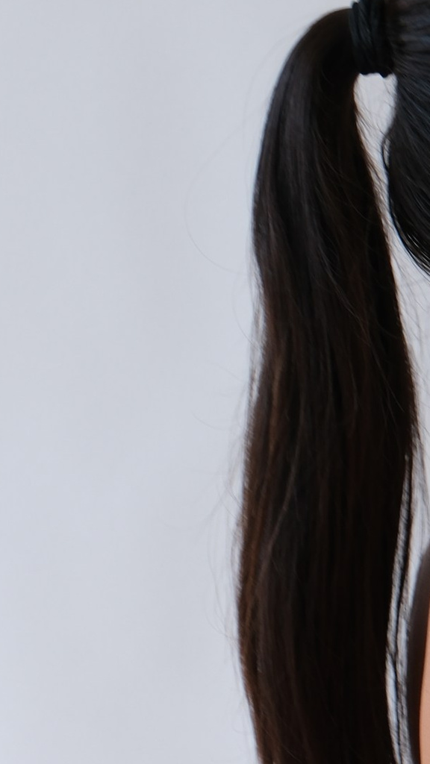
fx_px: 3263
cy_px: 956
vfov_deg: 13.0
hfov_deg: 7.4
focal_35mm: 161
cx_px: 678
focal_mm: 27.5
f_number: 5.6
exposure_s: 1/60
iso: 125
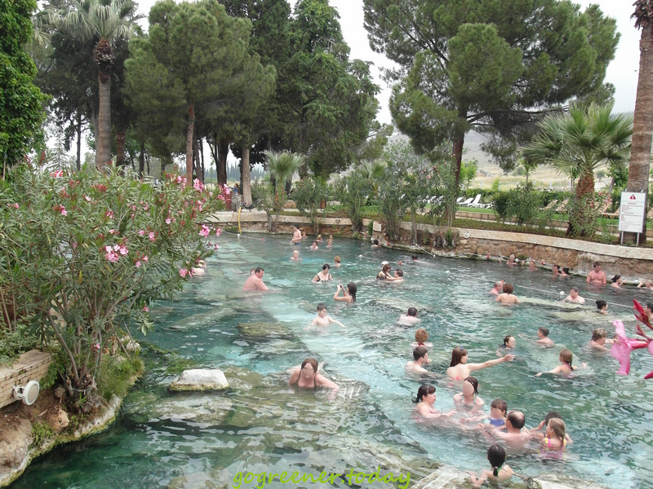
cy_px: 244
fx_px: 453
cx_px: 326
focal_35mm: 24
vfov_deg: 56.8
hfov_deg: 71.6
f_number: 2.8
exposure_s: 1/500
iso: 80
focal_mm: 5.2
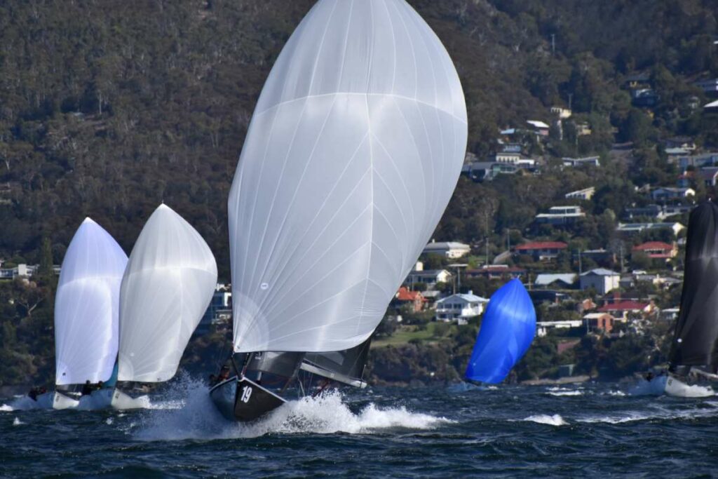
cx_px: 359
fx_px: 8976
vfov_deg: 3.1
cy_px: 240
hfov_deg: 4.6
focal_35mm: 450
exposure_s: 1/2000
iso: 400
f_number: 8
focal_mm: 300
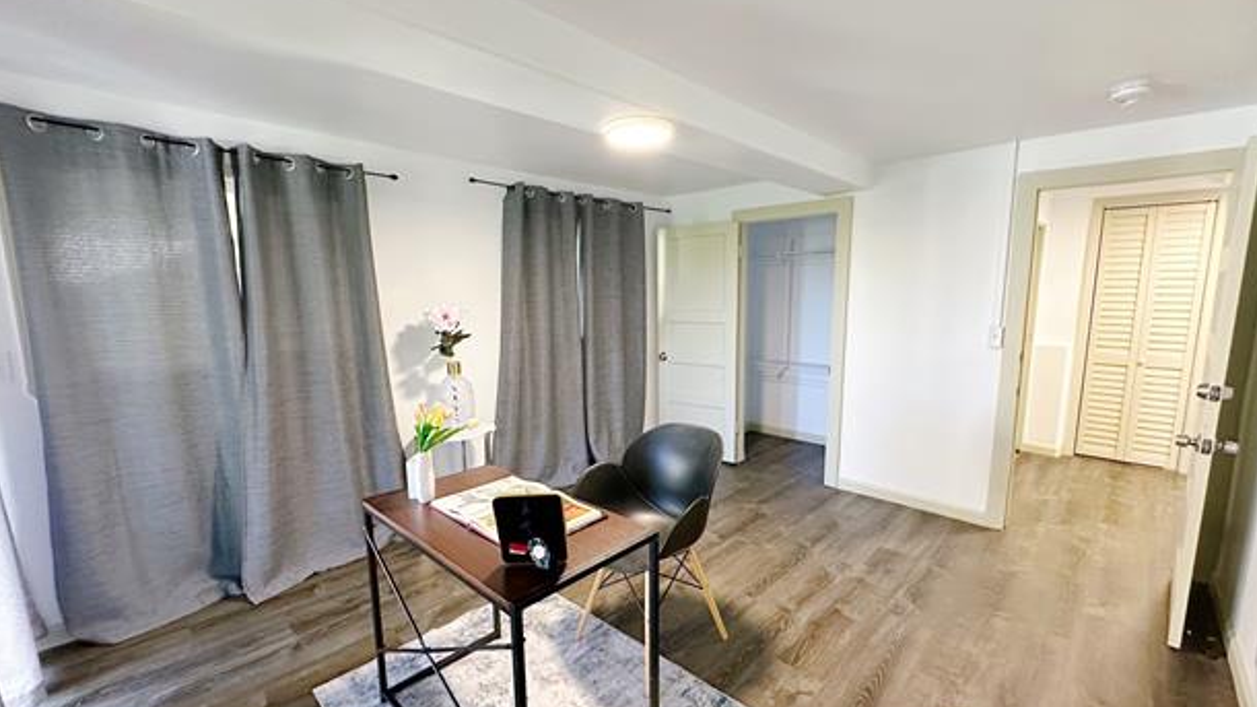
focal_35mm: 16
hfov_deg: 99.4
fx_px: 533
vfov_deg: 67.0
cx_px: 643
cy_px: 367
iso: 500
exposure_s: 1/60
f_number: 2.2
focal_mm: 2.22
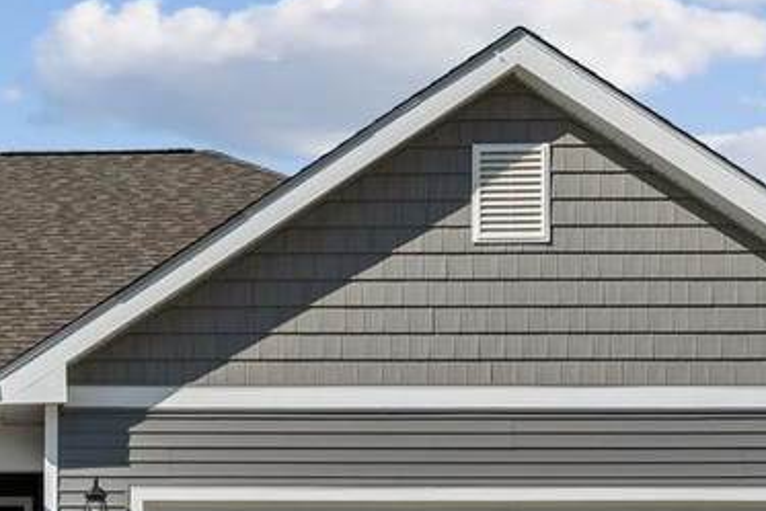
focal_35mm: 96
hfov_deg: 20.5
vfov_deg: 14.1
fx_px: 2043
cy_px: 489
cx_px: -2
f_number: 10
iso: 100
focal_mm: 28
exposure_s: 1/250
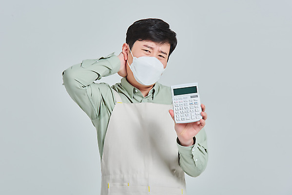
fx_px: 1217
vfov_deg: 9.2
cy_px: 98
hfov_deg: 13.7
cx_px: 146
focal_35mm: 150
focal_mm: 150
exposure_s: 1/125
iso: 100
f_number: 14
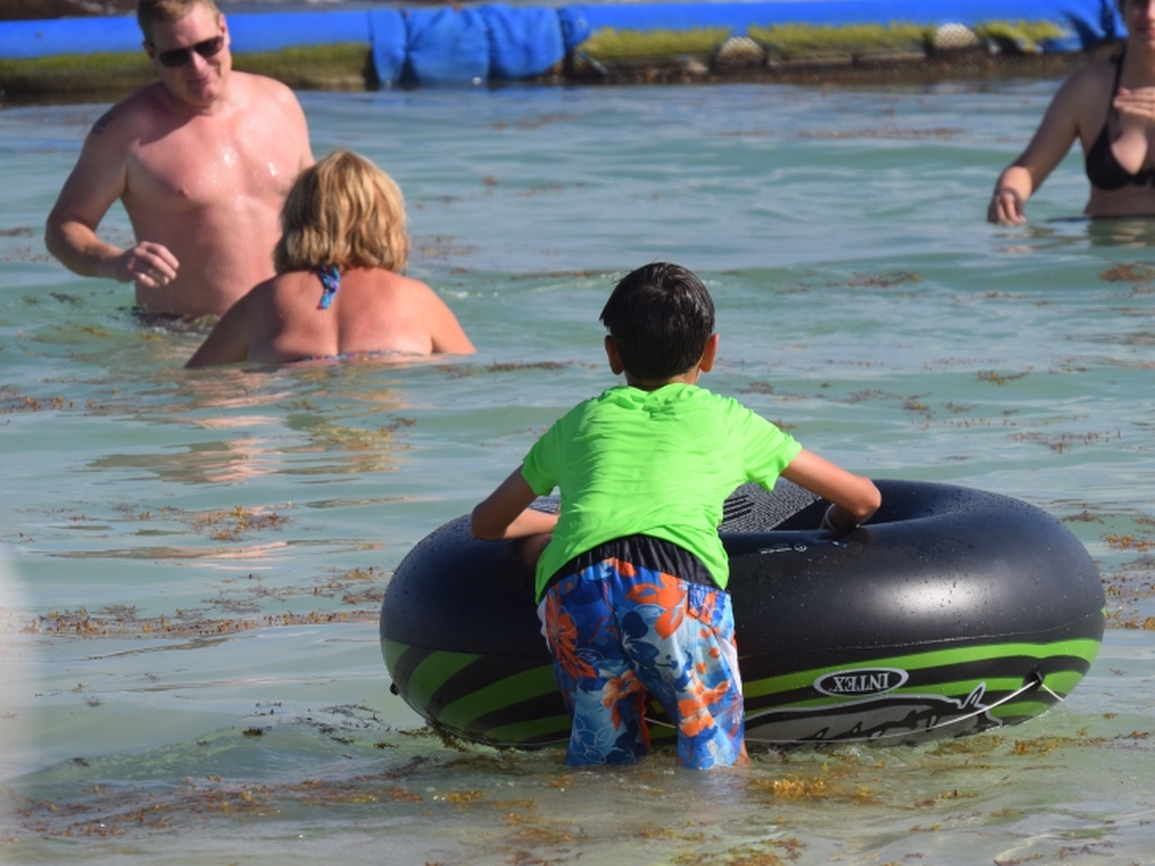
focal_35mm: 406
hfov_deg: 4.9
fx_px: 13544
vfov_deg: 3.7
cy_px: 456
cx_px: 629
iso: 400
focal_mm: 200
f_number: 8
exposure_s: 1/2000
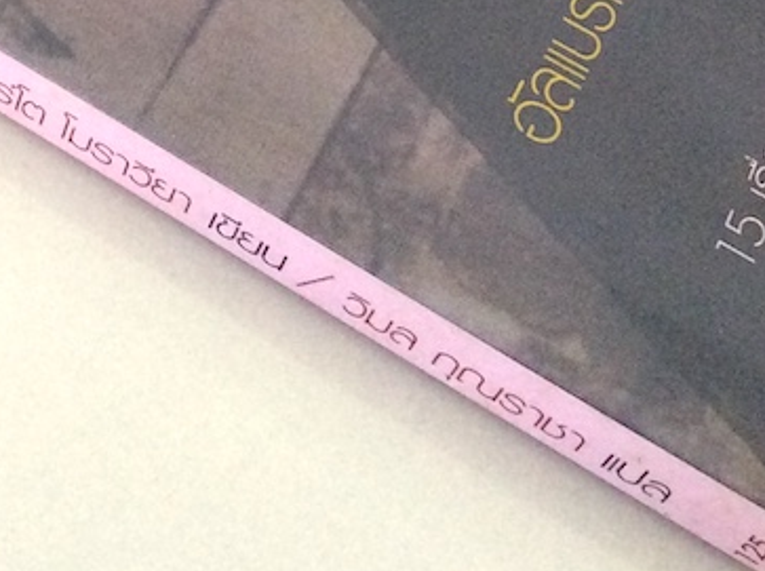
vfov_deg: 13.9
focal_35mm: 100
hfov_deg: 19.4
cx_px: 122
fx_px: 2206
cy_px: -271
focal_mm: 3.3
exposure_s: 1/25
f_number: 2.4
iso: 160
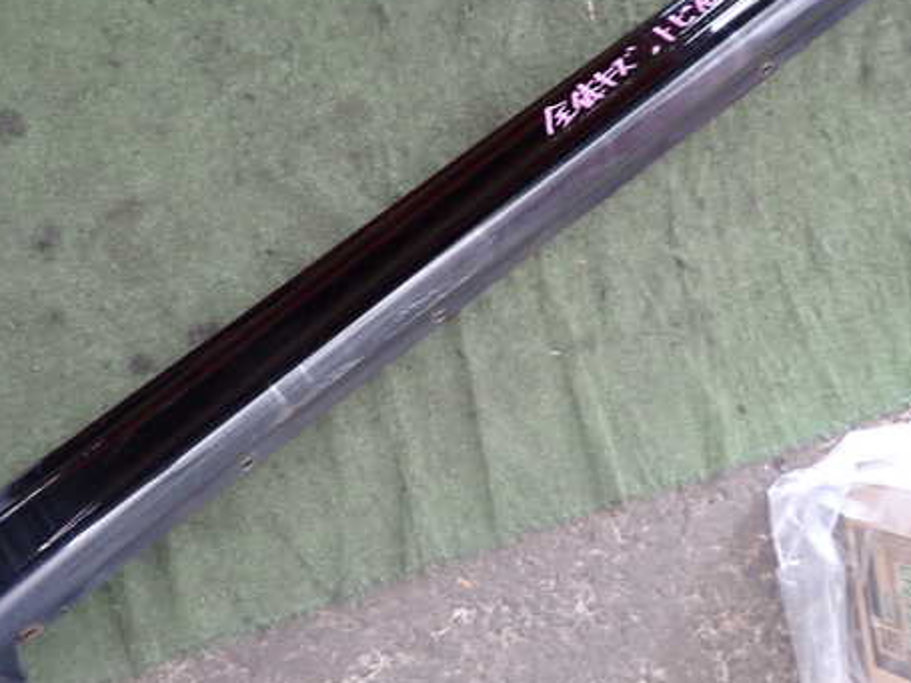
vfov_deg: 42.9
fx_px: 868
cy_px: 310
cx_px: 324
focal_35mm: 33
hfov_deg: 54.5
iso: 500
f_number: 2
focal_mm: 4.5
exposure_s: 1/30
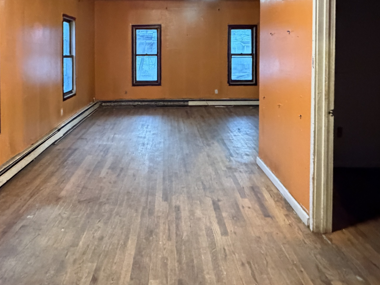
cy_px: 58
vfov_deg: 48.5
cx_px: 171
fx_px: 296
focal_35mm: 27
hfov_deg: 65.2
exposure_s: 1/30
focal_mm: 2.22
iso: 1250
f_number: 2.2
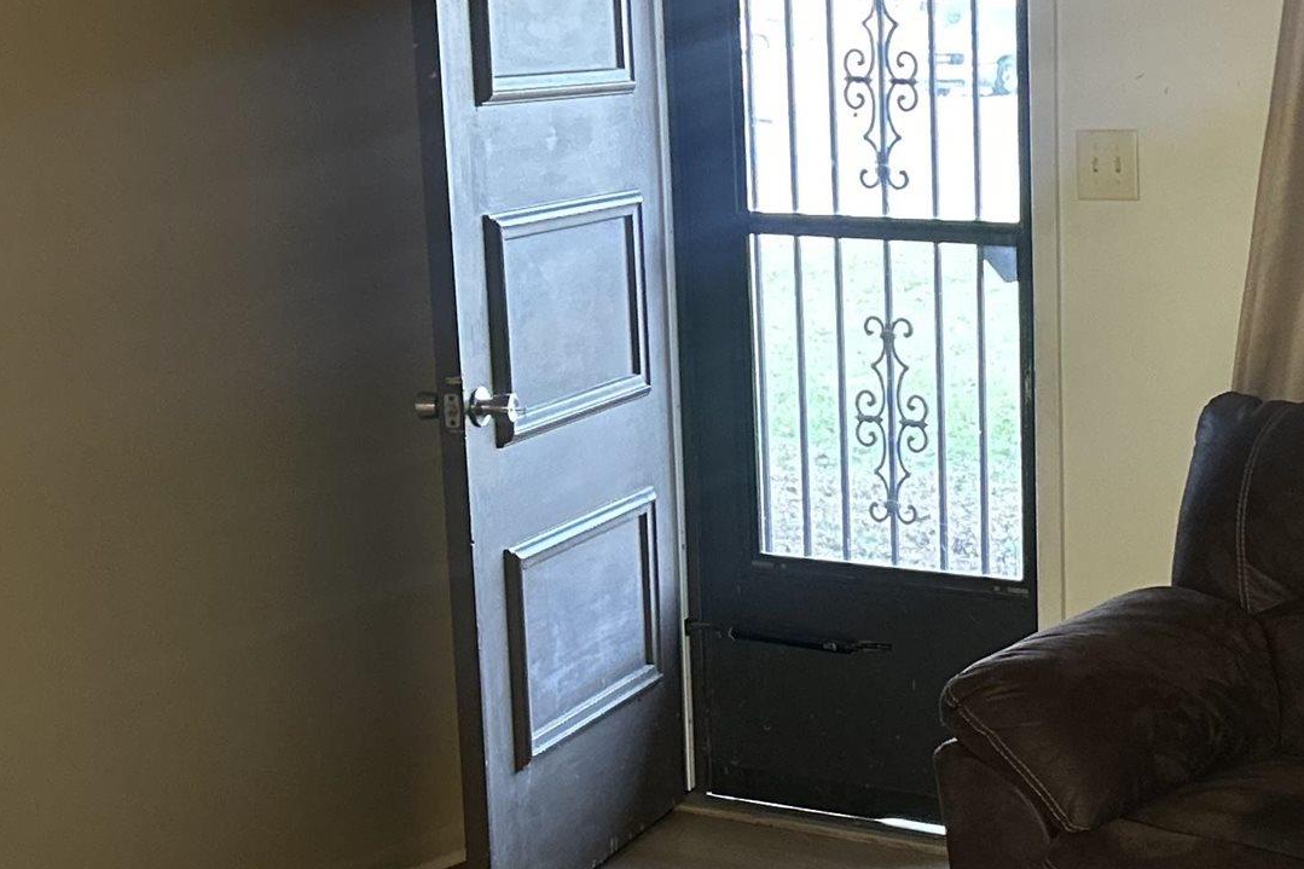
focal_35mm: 77
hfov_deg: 25.7
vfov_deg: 17.7
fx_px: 2788
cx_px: 1118
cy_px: 601
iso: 500
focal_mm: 5.7
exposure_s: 1/40
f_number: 1.5
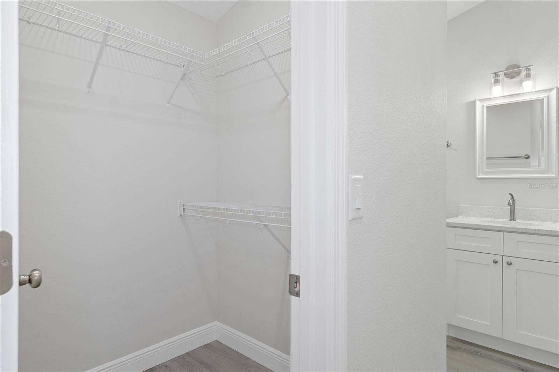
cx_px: 280
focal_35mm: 20
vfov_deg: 63.2
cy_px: 186
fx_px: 303
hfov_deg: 85.4
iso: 640
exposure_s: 1/4
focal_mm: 13
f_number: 8
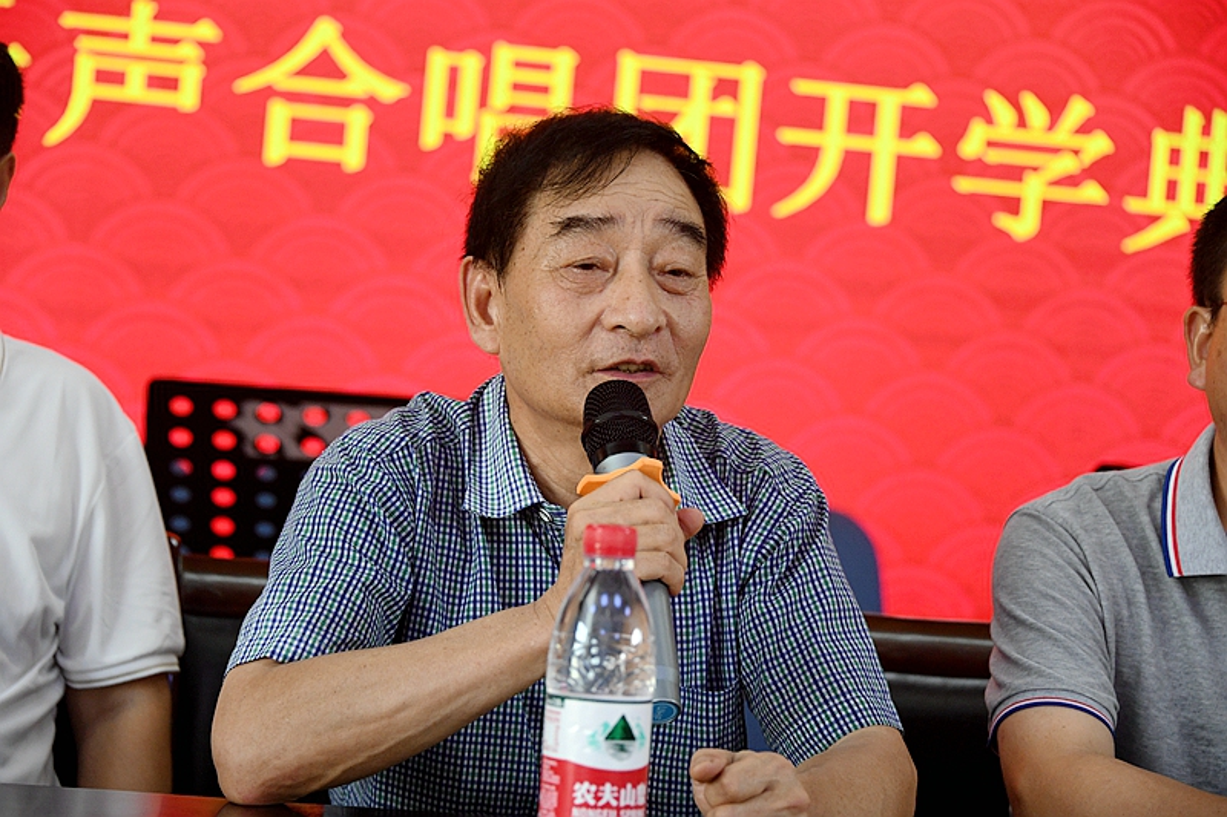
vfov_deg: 13.0
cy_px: 408
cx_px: 614
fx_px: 3578
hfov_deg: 19.5
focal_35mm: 105
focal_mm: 105
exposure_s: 1/125
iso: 1800
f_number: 5.3
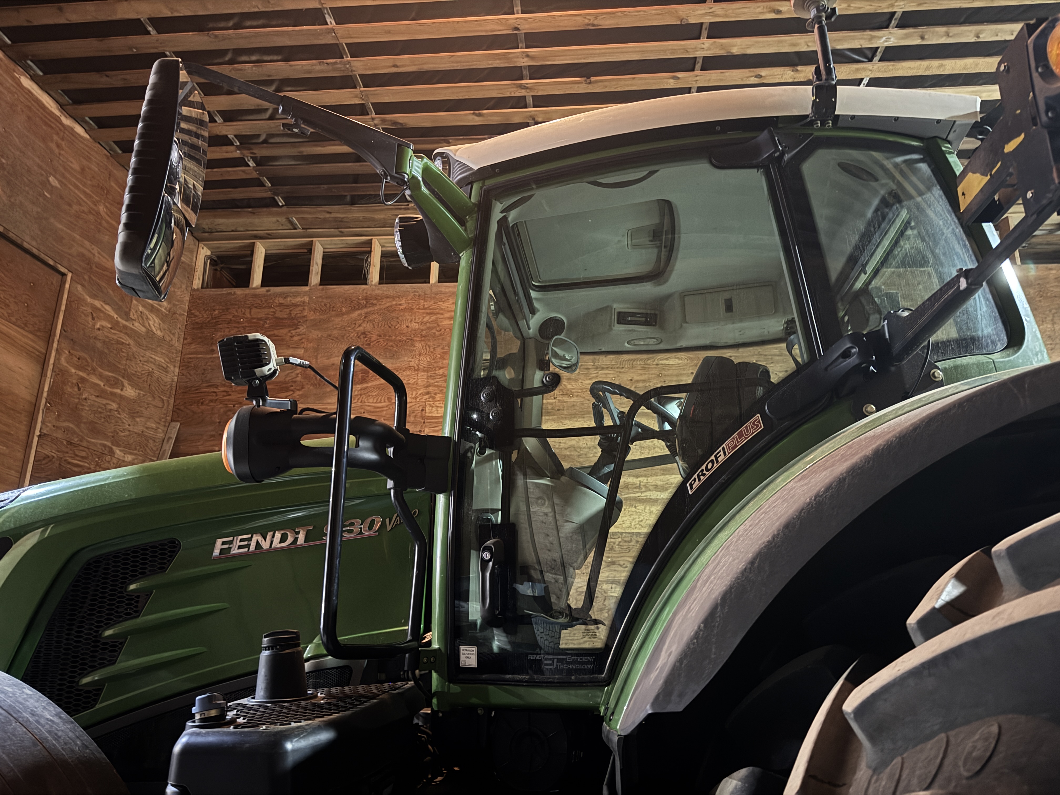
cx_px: 530
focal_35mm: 24
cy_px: 398
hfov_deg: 71.6
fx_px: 735
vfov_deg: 56.8
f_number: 1.78
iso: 1250
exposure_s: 1/9
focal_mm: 6.76
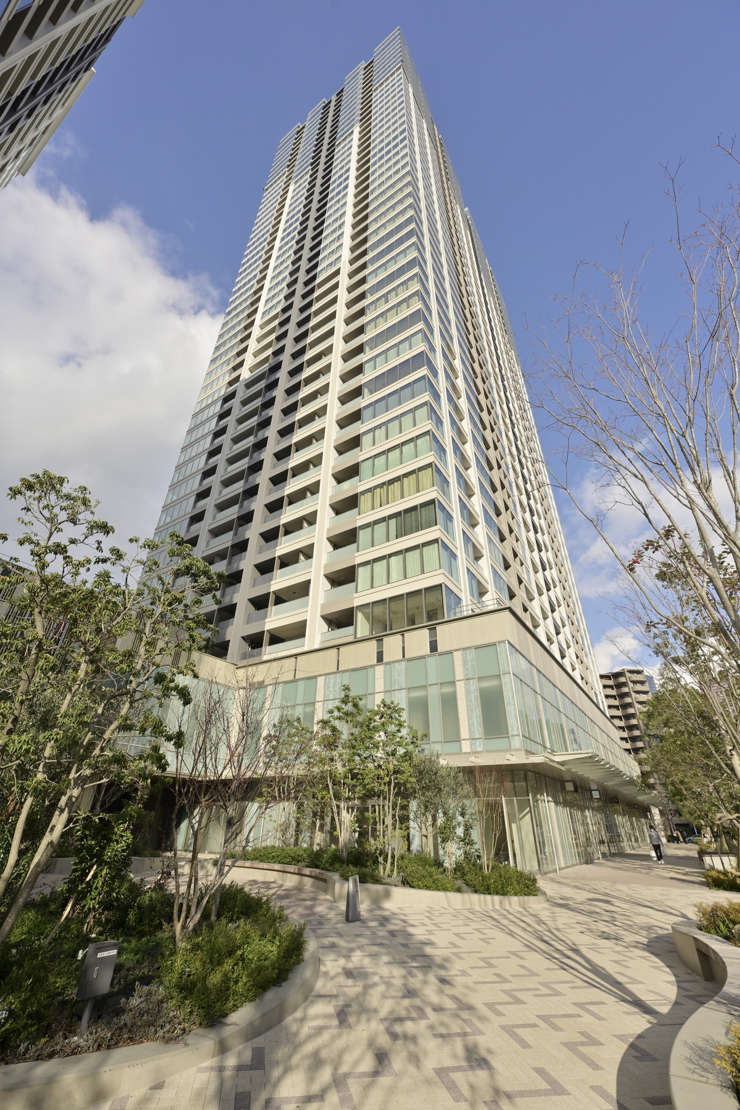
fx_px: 432
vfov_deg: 104.3
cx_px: 370
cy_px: 555
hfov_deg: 81.2
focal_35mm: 14
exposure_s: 1/1000
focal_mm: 14
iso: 160
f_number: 6.3
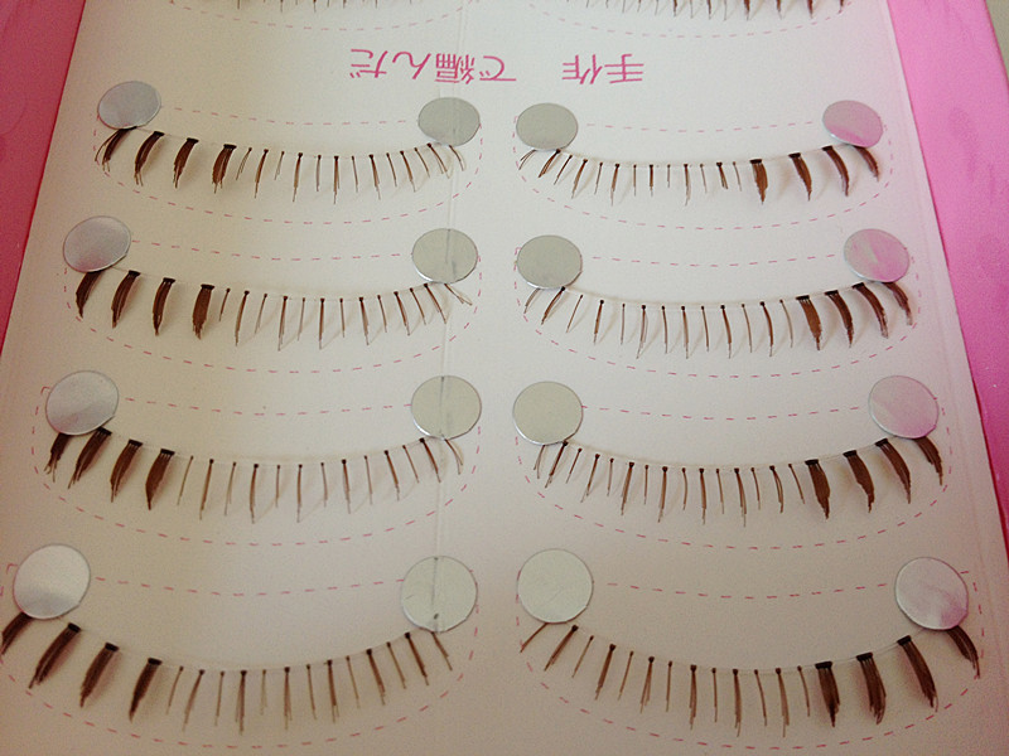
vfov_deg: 40.7
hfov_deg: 52.6
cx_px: 504
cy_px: 378
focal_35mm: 35
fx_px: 1020
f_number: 2.4
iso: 80
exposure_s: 1/20
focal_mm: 4.28
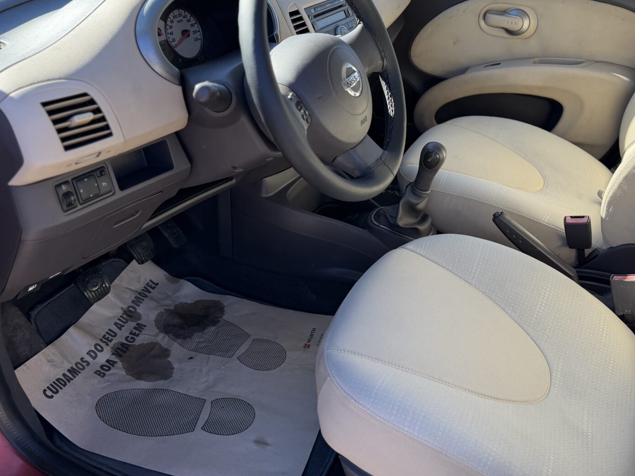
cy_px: 198
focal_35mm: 33
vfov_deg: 42.8
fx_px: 605
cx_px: 358
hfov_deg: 55.2
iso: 100
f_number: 1.78
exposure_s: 1/742
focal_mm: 6.76
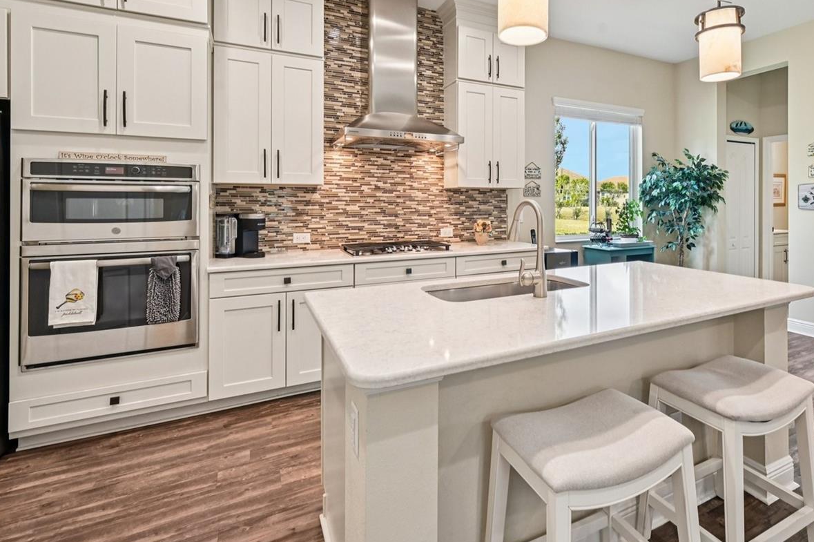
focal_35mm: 19
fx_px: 429
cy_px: 195
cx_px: 503
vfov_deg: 63.4
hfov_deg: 85.4
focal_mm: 14
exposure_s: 1/80
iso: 400
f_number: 8
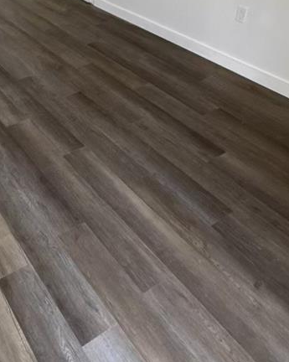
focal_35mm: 38
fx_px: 407
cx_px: 13
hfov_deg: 36.0
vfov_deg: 44.5
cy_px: 50
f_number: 2.2
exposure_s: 1/99
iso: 200
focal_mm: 2.22
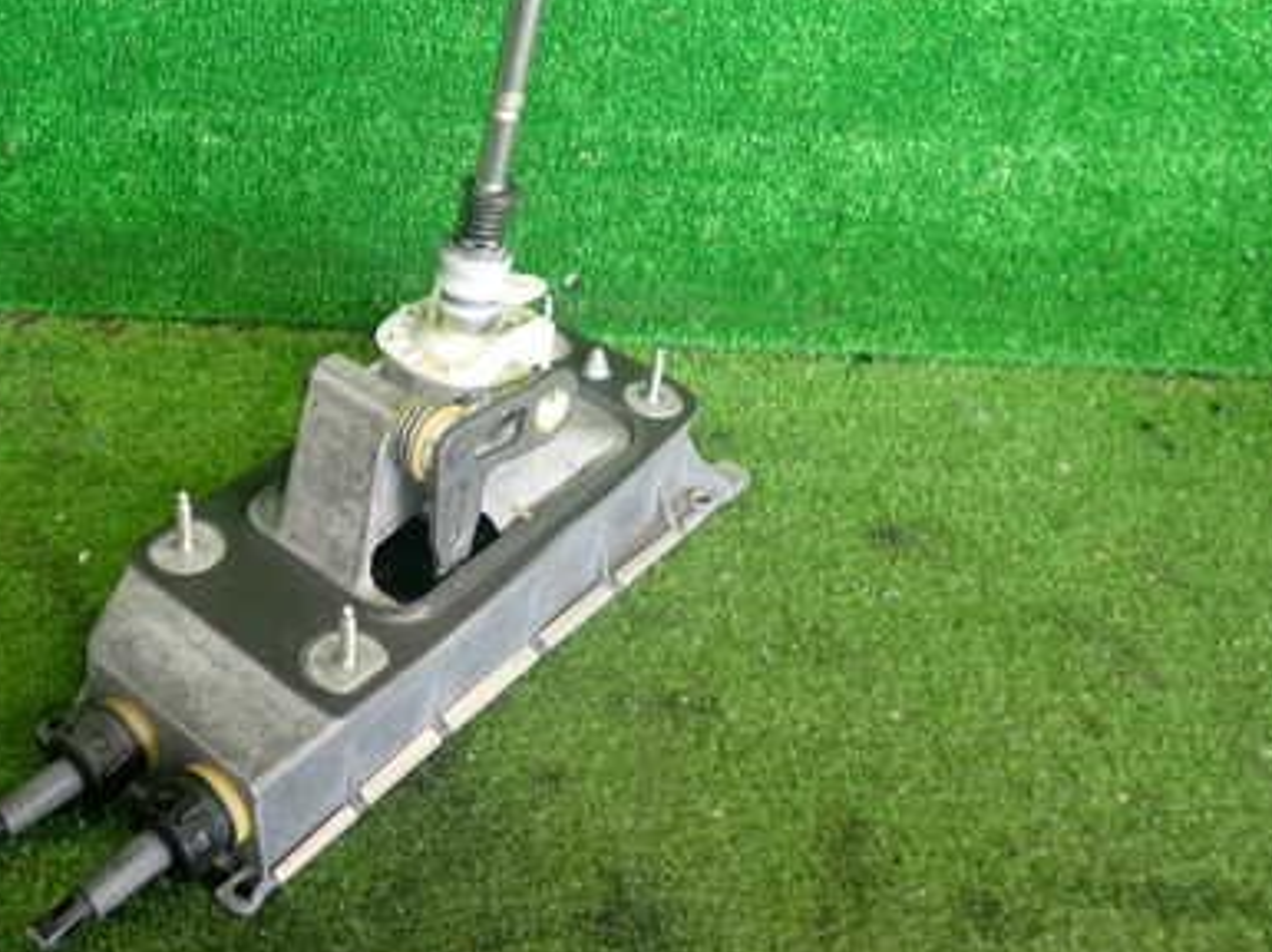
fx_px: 1432
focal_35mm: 39
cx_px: 304
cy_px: 357
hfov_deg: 46.0
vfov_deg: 36.6
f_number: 2
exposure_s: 1/50
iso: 200
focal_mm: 4.5
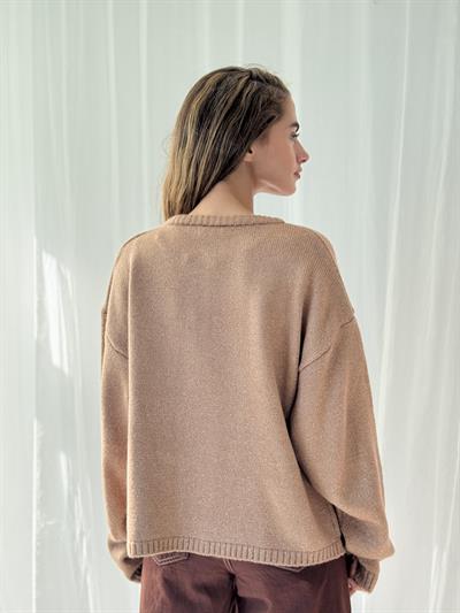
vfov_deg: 39.6
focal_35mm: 48
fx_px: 850
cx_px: 230
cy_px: 306
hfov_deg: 30.3
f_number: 1.78
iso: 64
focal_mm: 6.76
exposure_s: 1/296
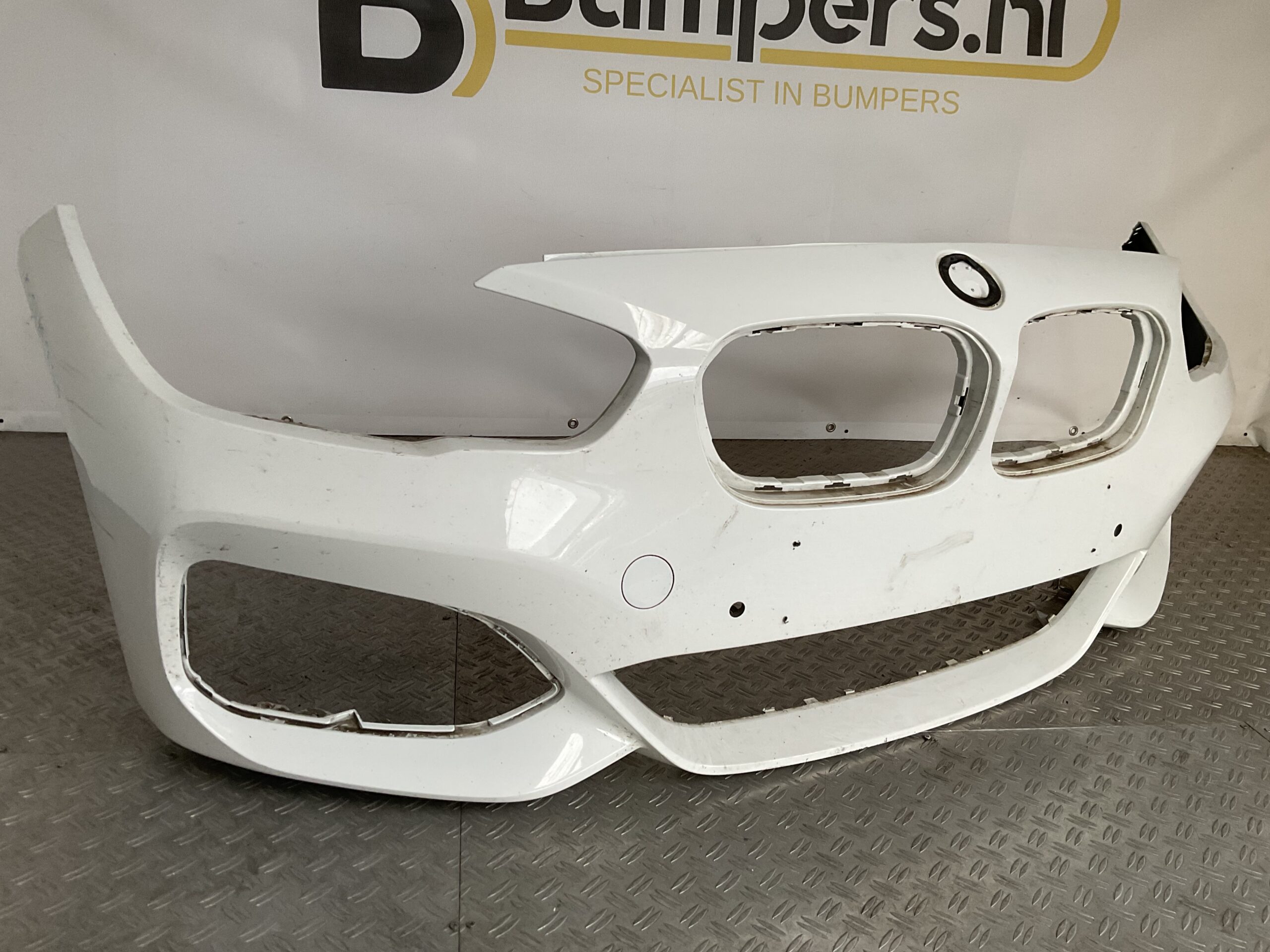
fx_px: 1064
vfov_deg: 48.2
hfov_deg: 61.7
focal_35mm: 29
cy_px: 476
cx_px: 635
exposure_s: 1/100
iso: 64
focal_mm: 3
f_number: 1.8
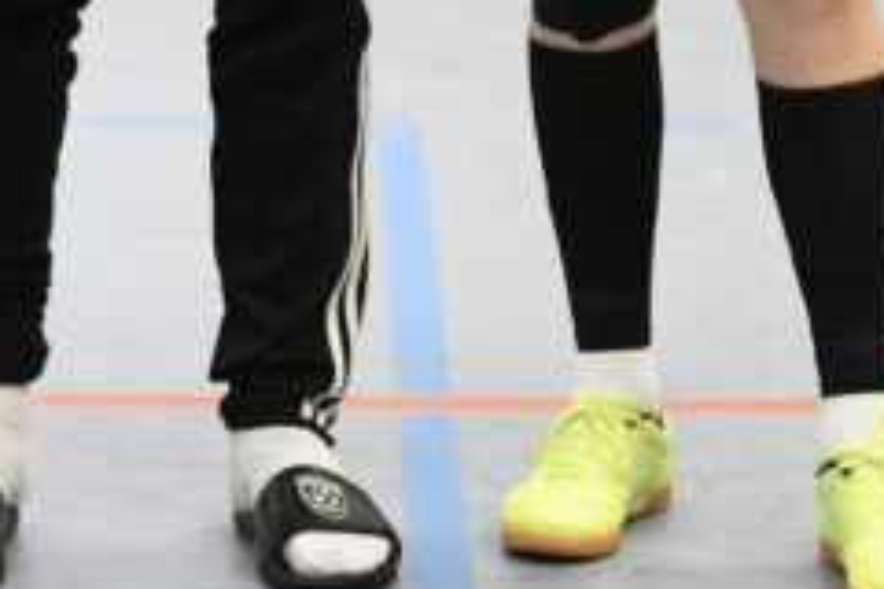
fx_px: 5033
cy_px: -576
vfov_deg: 6.5
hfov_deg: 10.0
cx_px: 107
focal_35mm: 205
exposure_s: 1/640
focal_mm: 48
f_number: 2.8
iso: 7200
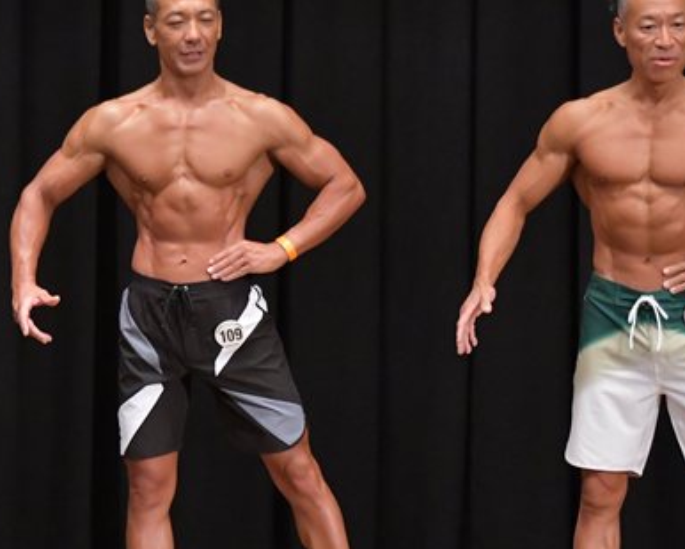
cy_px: 313
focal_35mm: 380
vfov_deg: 4.1
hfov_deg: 5.1
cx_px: 349
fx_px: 7706
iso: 6400
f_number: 5.6
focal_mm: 135
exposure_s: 1/400
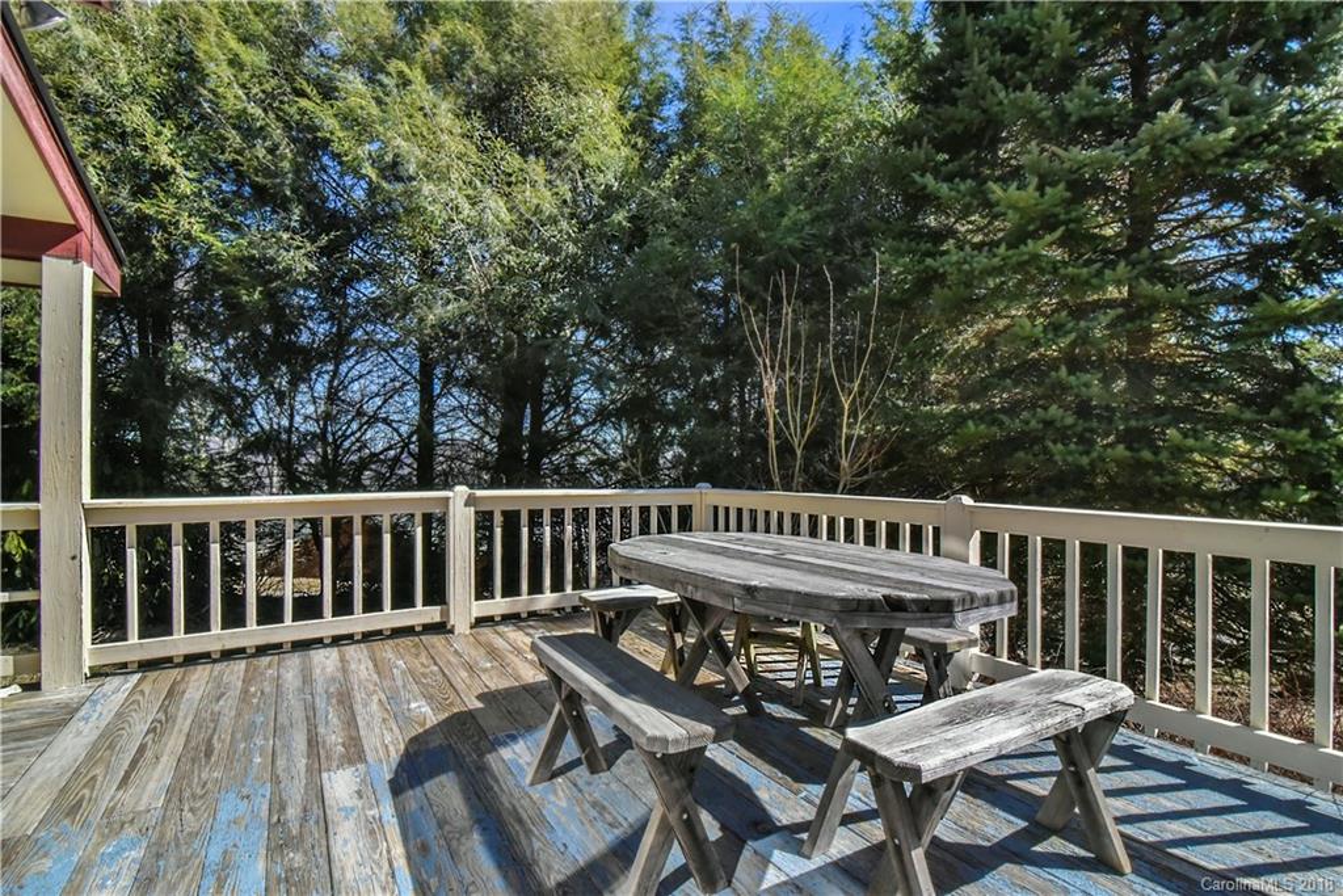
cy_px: 448
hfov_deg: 96.7
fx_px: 597
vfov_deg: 73.8
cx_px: 672
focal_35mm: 16
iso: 4000
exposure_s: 1/1600
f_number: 22
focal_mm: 16
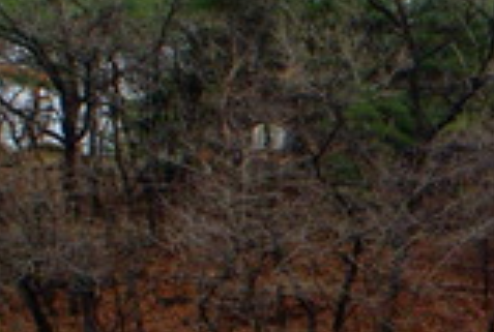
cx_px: 859
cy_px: 496
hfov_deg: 9.5
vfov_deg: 6.6
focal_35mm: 206
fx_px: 2835
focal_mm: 31
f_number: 11
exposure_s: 1/500
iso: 800
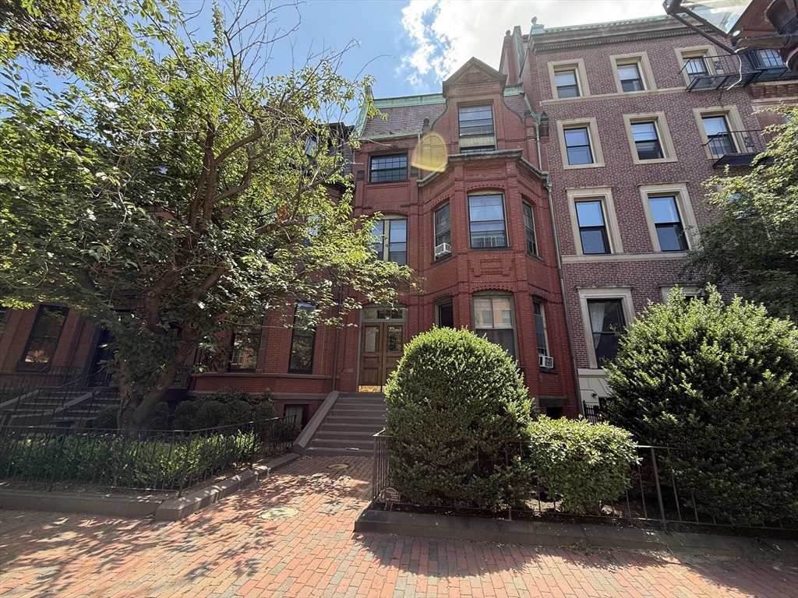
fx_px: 323
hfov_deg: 102.1
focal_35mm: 14
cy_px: 299
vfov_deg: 85.7
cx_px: 399
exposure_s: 1/251
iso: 50
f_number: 2.2
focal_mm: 2.22
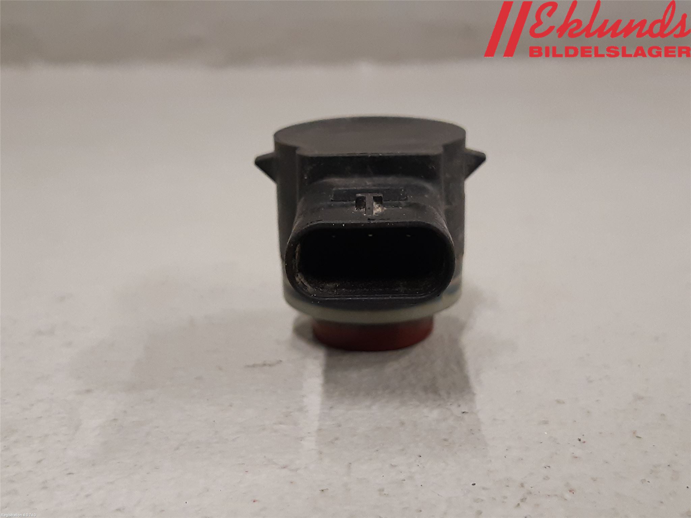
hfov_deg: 67.3
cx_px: 346
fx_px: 519
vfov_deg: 53.1
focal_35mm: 26
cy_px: 259
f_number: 1.7
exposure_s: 1/50
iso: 200
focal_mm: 3.93
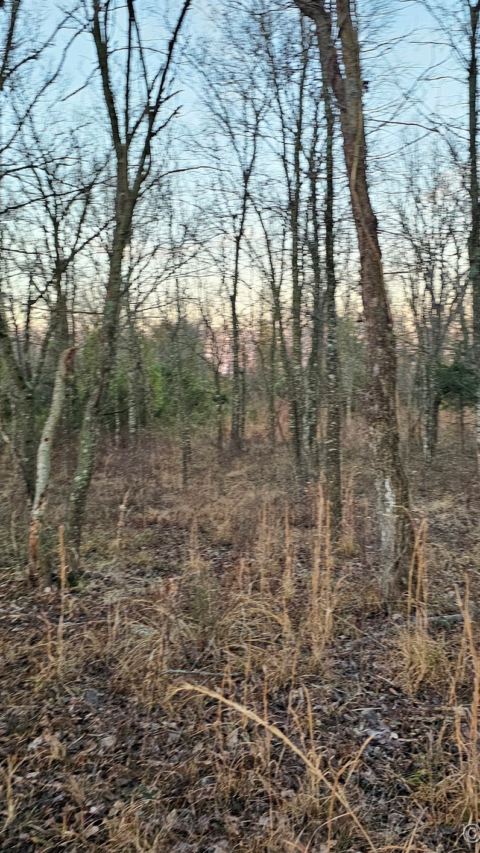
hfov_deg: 34.6
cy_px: 425
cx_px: 254
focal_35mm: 34
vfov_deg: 58.0
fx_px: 769
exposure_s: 1/120
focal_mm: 6.3
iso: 250
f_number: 1.7
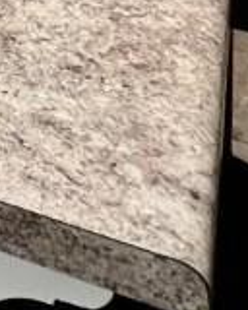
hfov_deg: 10.0
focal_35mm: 114
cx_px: -504
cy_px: -484
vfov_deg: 12.4
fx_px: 1046
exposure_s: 1/120
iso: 125
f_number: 1.8
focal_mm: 1.57
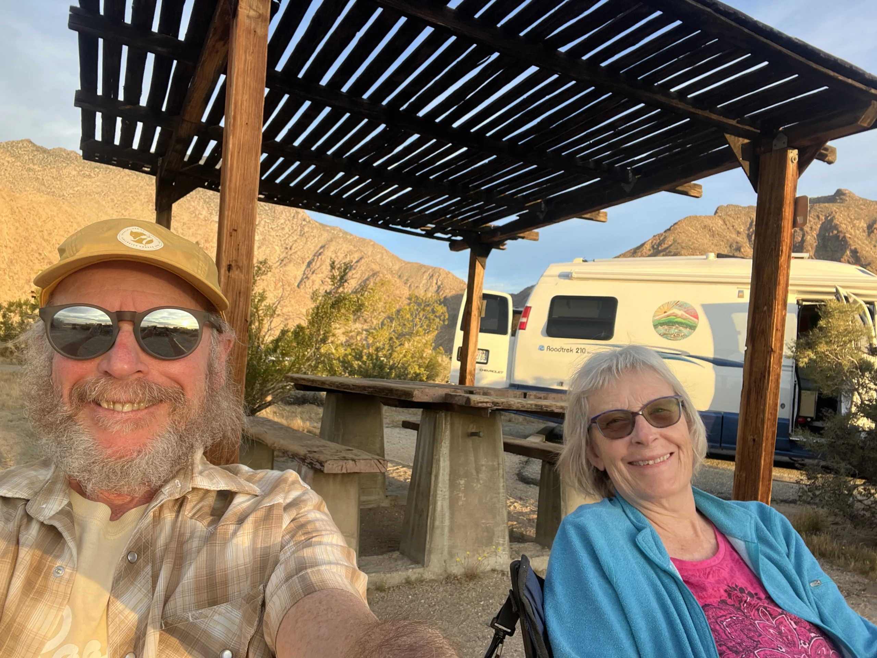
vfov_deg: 58.9
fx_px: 583
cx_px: 438
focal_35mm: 23
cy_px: 329
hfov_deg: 73.9
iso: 25
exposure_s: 1/121
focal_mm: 2.71
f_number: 2.2
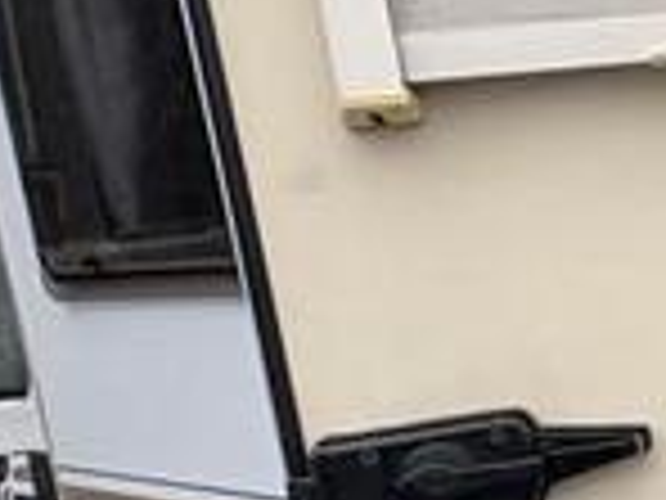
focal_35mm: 85
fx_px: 1635
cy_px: 324
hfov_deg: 16.5
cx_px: 1390
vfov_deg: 17.3
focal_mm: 2.22
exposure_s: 1/99
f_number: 2.2
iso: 100
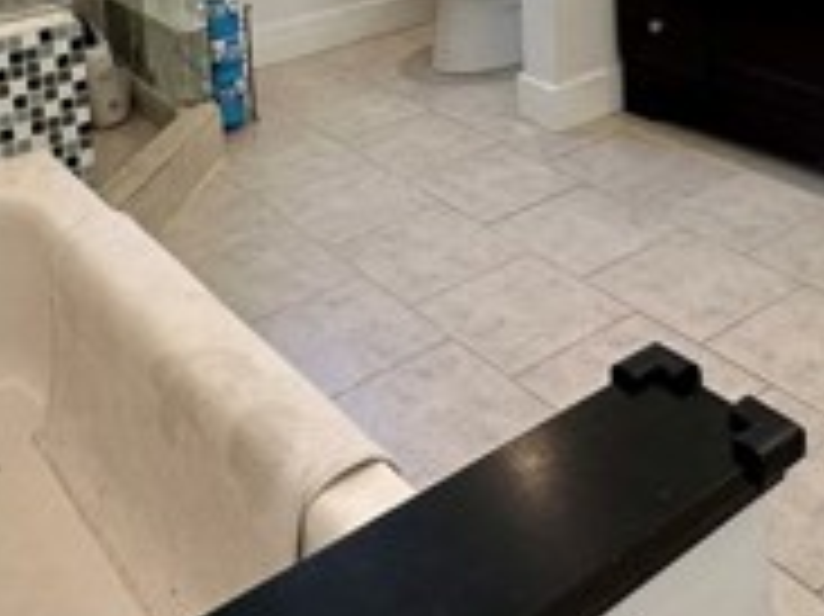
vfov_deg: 25.2
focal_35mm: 49
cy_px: -207
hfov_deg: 38.9
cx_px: 468
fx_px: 1166
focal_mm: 2.22
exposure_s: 1/120
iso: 125
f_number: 2.2
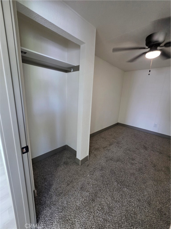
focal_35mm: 13
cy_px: 114
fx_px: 86
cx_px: 86
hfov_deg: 89.9
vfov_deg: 106.2
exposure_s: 1/60
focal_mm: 2.2
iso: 400
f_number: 1.9
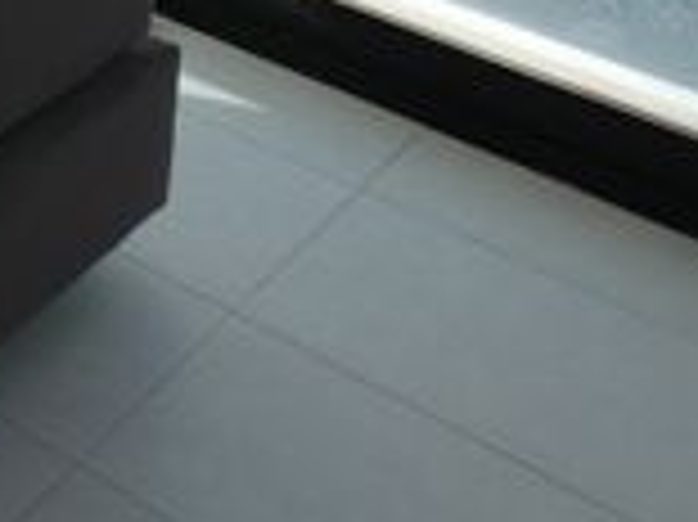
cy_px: -590
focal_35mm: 91
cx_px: -642
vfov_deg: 13.4
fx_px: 1834
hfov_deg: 16.9
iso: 80
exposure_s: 1/320
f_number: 2.8
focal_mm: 3.6
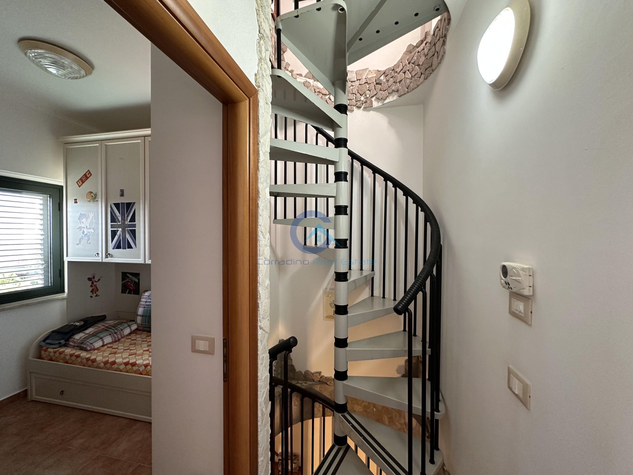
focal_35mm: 14
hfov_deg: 102.1
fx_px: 256
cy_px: 238
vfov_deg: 85.7
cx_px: 316
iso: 250
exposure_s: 1/50
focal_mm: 2.22
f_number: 2.2
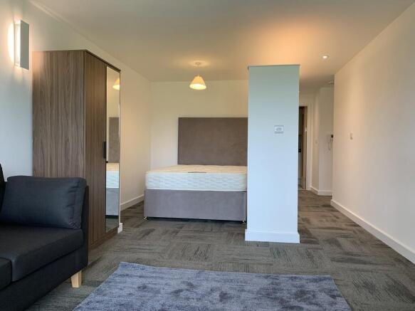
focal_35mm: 26
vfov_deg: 53.0
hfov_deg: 67.3
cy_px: 156
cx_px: 208
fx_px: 312
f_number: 1.8
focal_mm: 4.25
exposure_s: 1/113
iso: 100
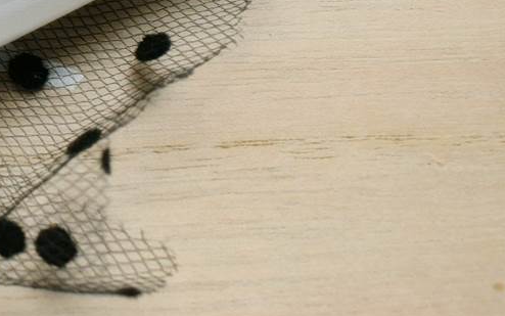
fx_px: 1500
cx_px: -238
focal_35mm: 109
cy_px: -132
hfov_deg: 17.3
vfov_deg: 11.6
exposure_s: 1/125
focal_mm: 22
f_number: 5.6
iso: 640
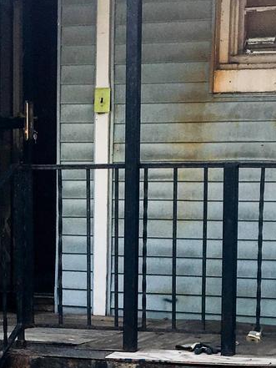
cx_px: 118
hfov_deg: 14.6
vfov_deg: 18.7
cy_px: 398
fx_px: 1073
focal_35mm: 101
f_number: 2.2
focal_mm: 4.15
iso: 25
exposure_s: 1/1054
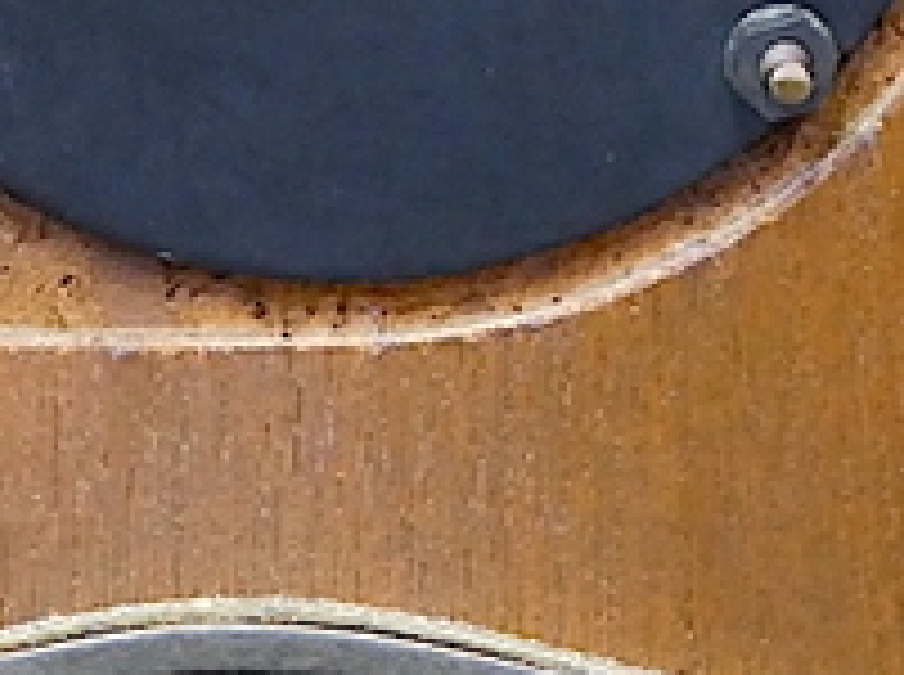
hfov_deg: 2.1
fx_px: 24947
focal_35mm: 957
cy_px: 1314
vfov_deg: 1.5
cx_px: -1079
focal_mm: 35.8
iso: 400
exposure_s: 1/1.3
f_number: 8
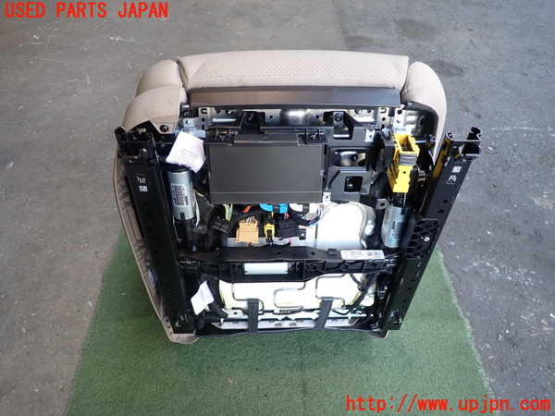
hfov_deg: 69.4
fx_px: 401
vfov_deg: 54.9
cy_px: 208
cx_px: 278
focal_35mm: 25
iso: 200
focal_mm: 4.5
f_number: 2
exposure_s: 1/100
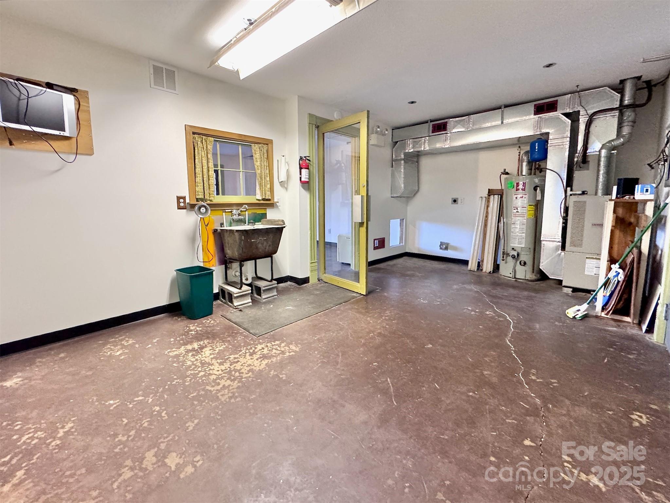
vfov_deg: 85.7
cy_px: 252
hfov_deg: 102.1
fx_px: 271
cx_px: 335
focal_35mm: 14
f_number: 2.2
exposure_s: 1/60
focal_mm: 2.22
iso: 500
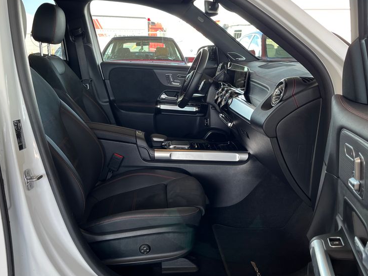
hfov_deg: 51.4
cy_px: 137
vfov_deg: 39.7
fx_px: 383
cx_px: 184
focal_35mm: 36
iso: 64
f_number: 1.6
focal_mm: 5.1
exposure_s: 1/122
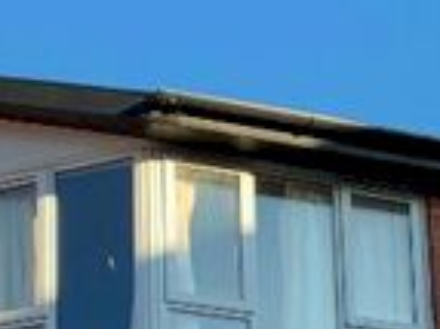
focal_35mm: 142
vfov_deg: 10.1
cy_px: 487
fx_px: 1803
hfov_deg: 13.9
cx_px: 185
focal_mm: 3
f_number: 1.8
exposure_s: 1/635
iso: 16
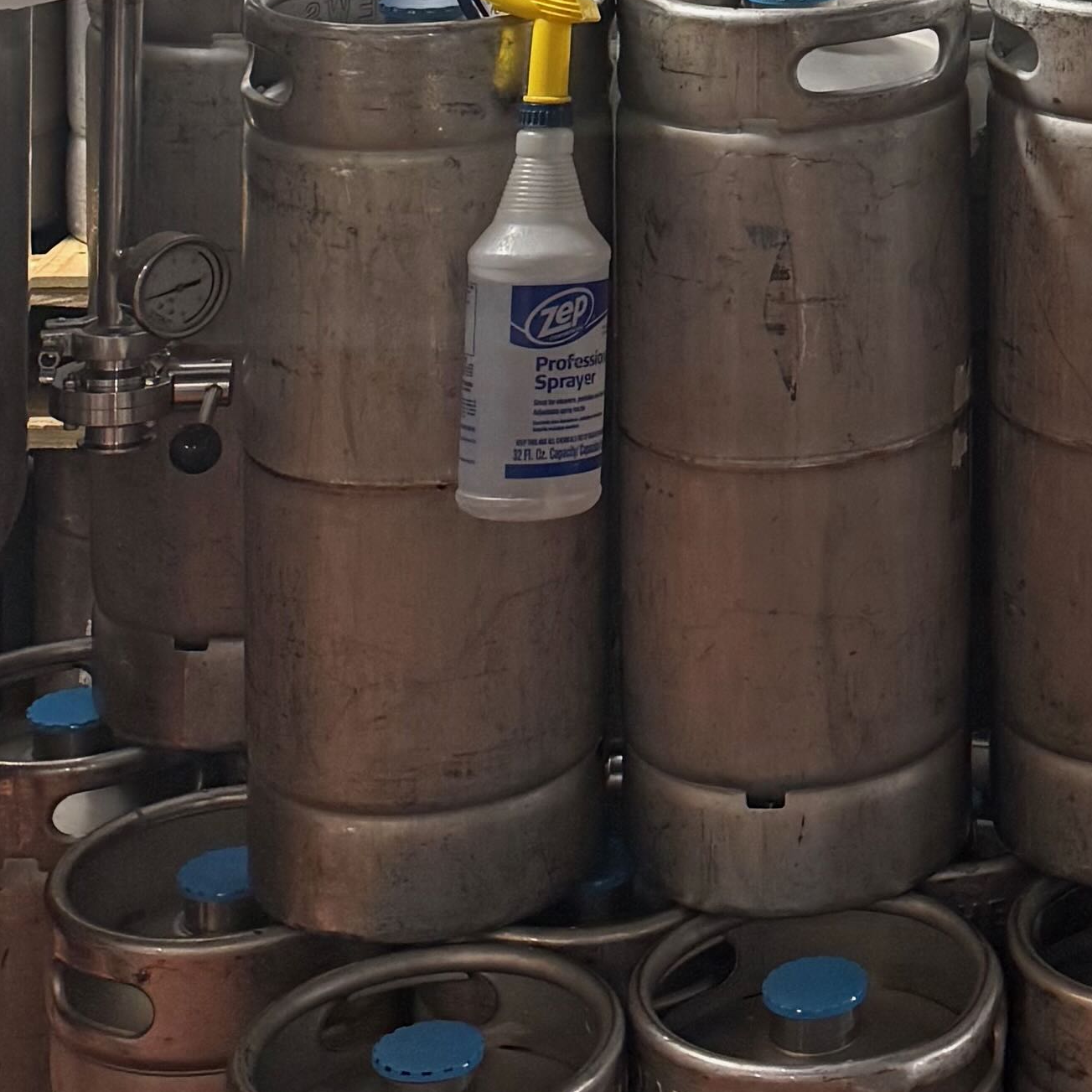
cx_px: 1324
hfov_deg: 17.7
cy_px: -539
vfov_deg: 16.9
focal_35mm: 93
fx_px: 3319
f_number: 1.78
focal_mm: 6.76
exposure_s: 1/71
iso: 200
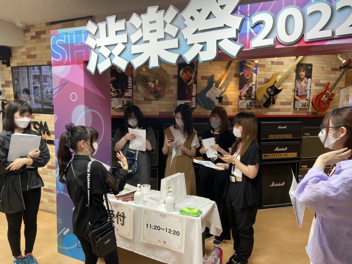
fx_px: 264
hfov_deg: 67.3
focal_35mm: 26
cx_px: 176
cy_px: 132
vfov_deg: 53.1
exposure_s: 1/113
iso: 125
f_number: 1.8
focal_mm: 4.25
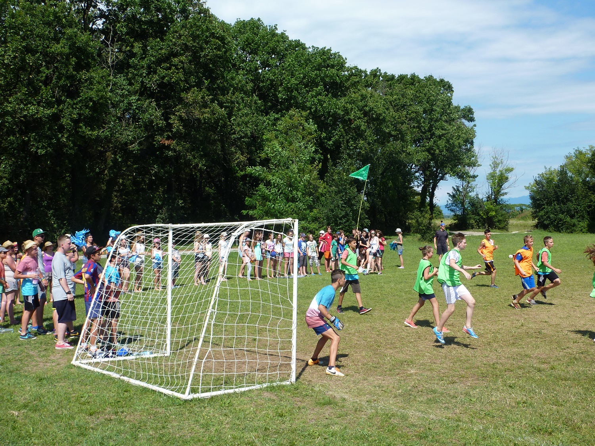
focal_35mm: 40
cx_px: 298
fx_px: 688
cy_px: 223
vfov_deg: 36.0
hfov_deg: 46.8
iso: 80
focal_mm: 6.5
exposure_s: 1/500
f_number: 4.5
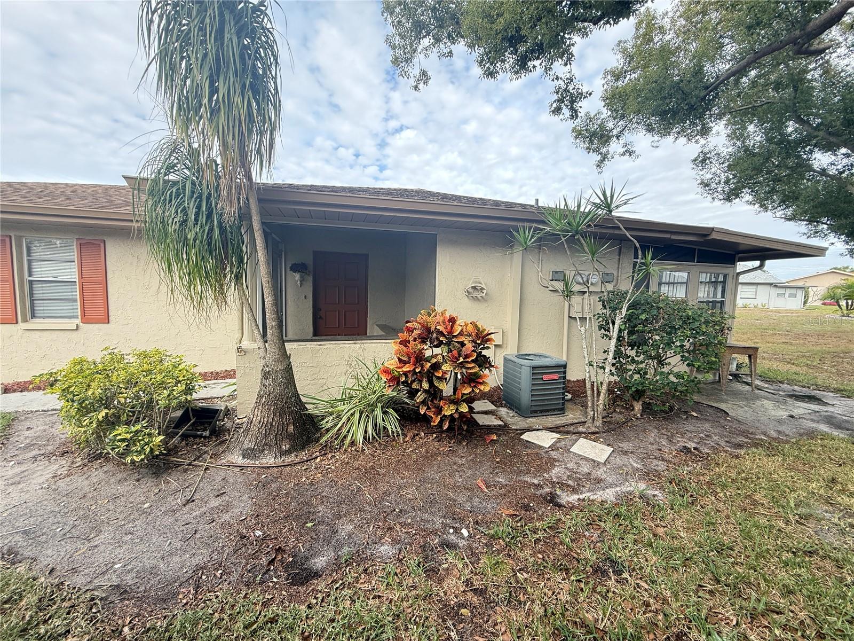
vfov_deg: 85.7
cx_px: 427
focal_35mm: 14
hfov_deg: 102.1
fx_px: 345
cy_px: 320
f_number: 2.2
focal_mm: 2.22
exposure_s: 1/188
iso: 64
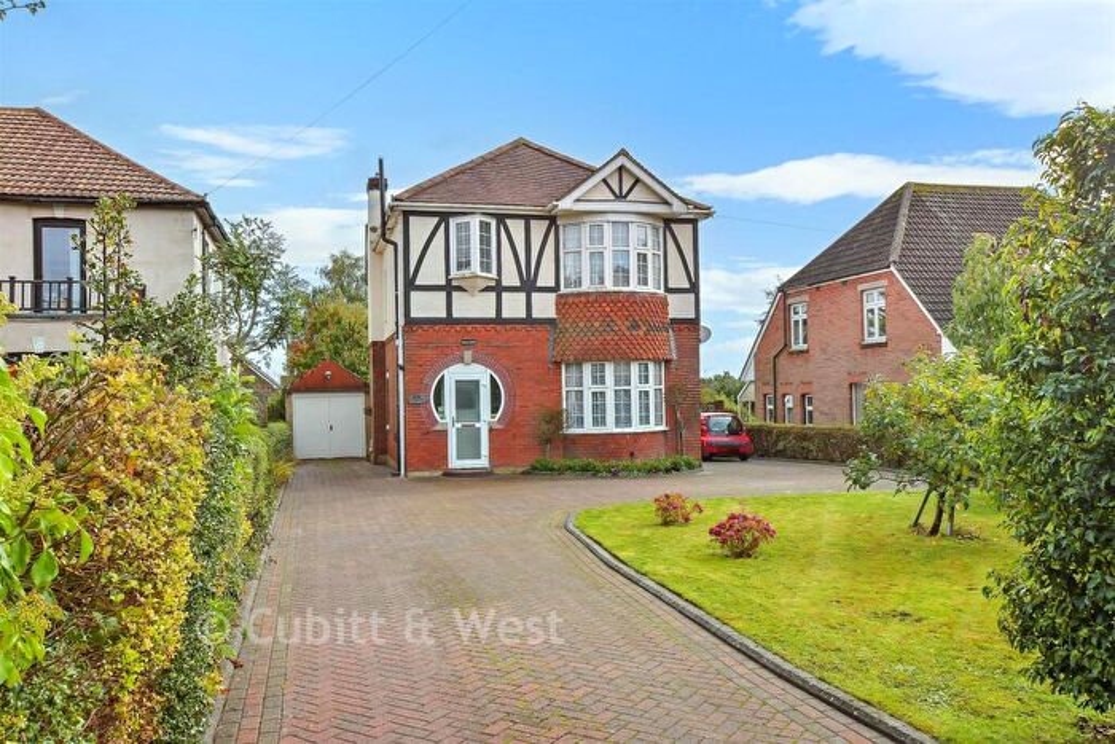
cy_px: 372
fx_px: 929
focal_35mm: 30
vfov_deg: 43.6
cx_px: 558
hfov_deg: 61.9
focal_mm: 20
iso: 400
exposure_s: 1/250
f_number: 11
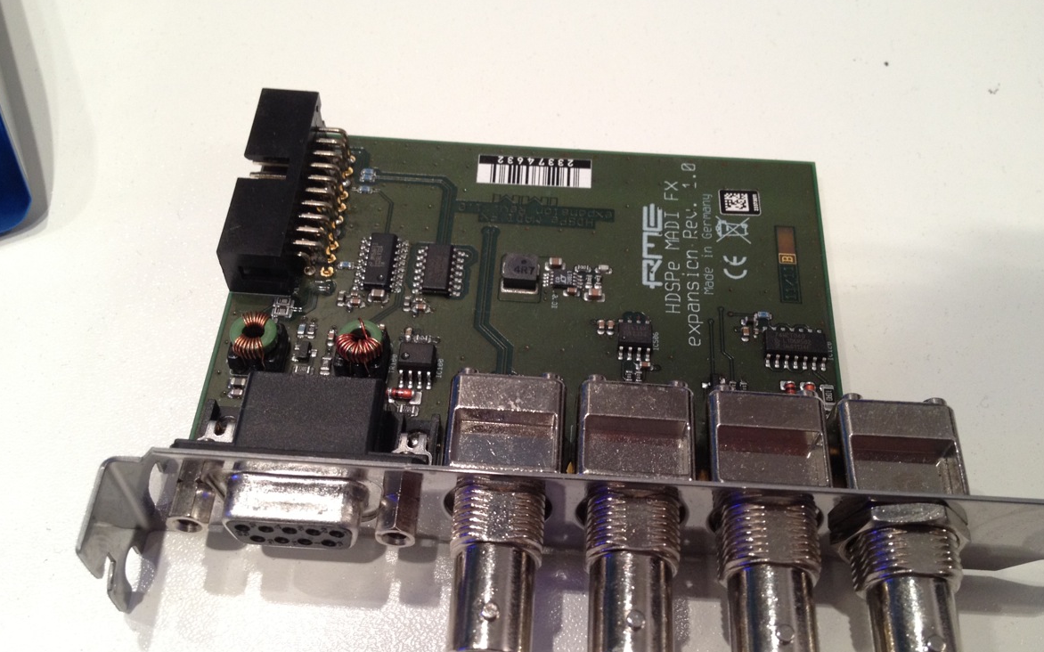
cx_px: 515
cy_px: 389
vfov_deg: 33.5
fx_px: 1081
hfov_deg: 51.5
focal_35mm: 38
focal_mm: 4.28
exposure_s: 1/20
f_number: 2.4
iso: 125
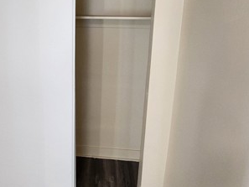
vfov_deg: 48.9
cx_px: 89
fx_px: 201
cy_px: 62
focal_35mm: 28
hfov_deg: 62.3
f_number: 2.2
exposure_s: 1/60
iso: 250
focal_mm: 1.7
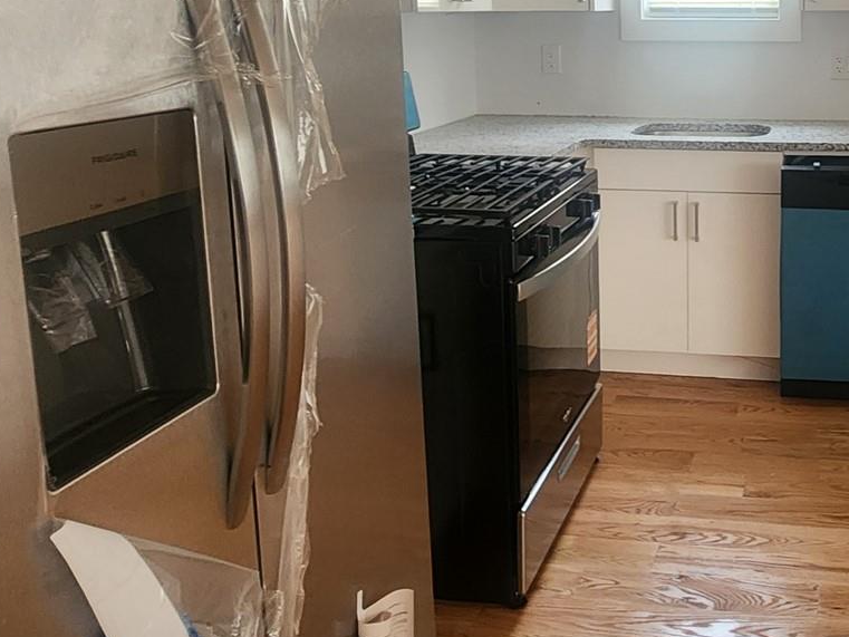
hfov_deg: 48.7
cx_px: 715
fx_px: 859
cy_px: 135
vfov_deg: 39.3
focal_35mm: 35
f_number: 2.2
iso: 320
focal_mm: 2.2
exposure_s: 1/30
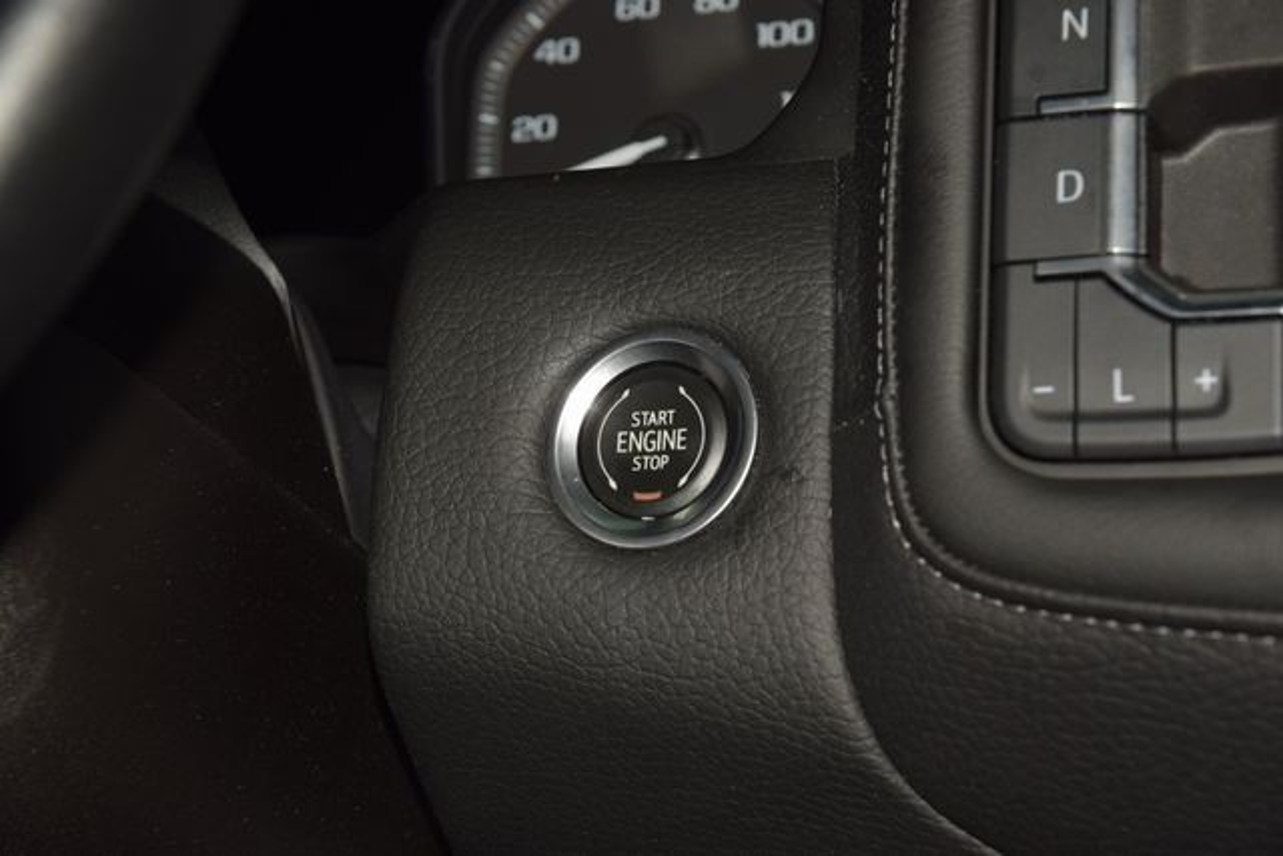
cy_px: 428
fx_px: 3743
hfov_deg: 19.5
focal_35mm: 105
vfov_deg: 13.0
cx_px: 642
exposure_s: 1/125
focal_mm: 70
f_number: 8
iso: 100
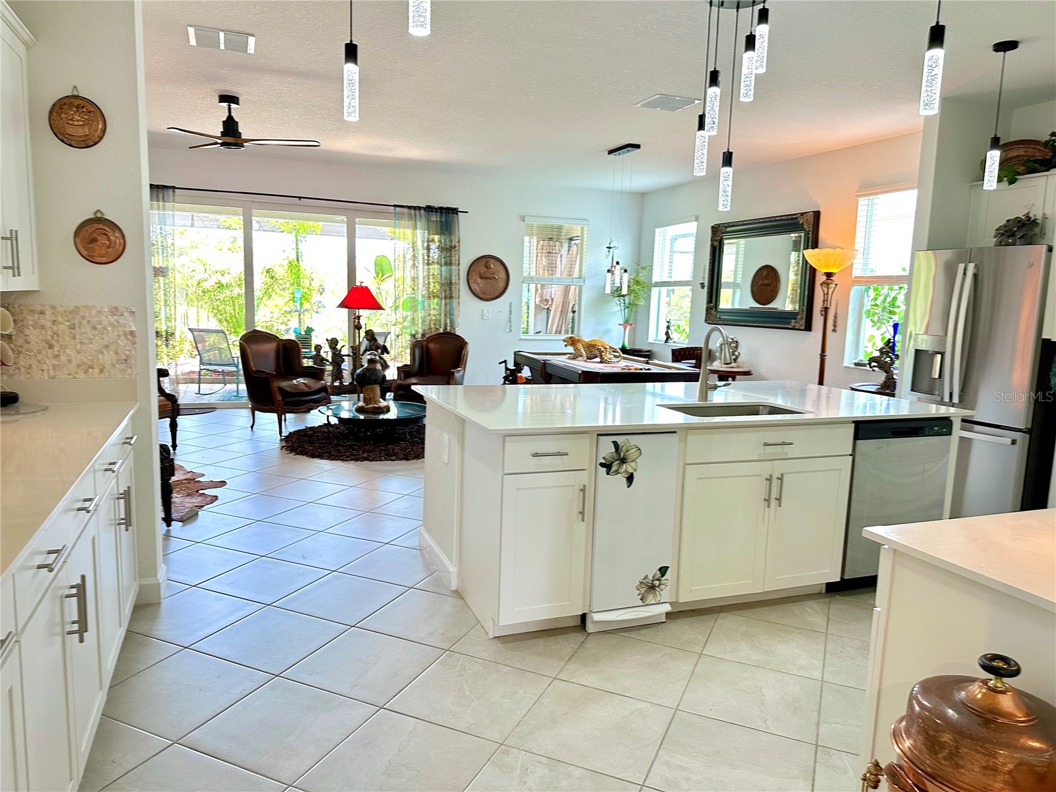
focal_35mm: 24
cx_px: 528
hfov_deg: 71.6
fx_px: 732
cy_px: 396
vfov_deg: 56.8
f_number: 1.78
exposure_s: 1/60
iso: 200
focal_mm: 6.86
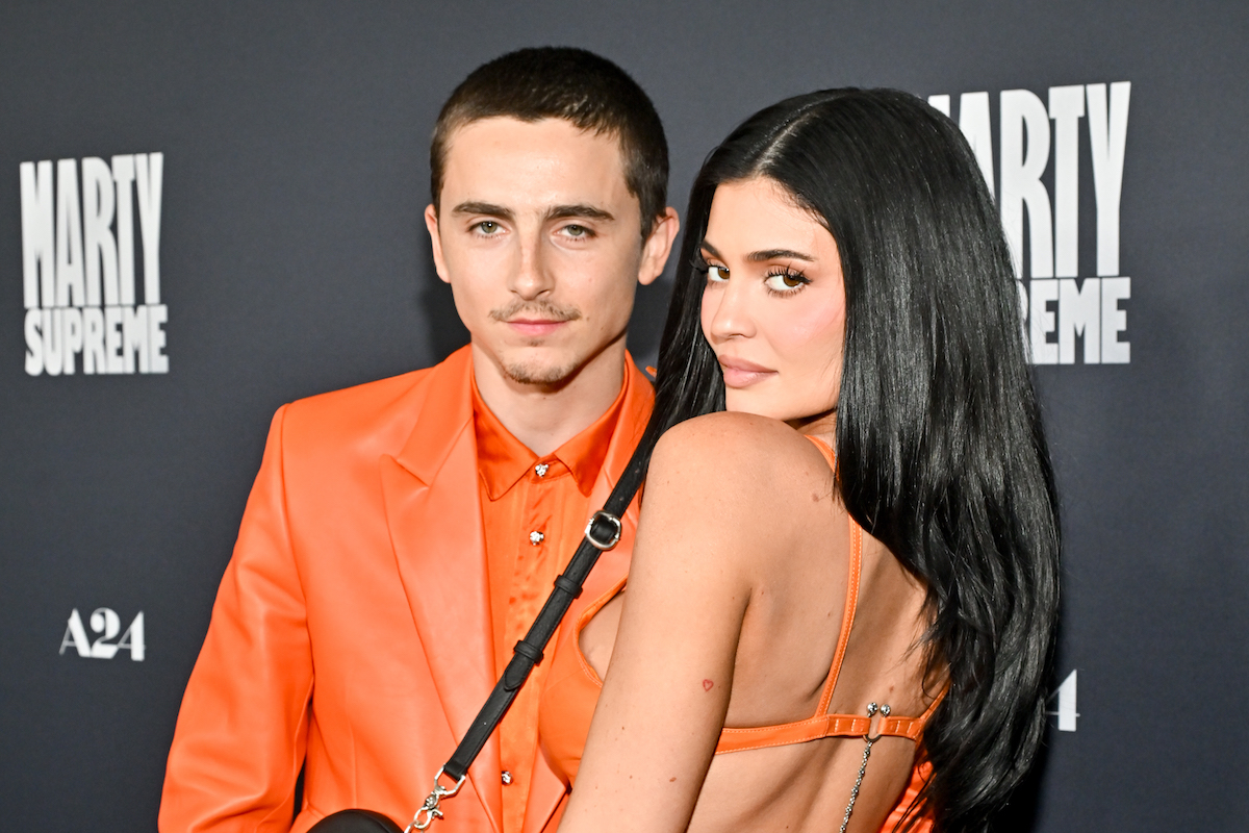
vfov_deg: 29.2
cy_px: 416
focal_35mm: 46
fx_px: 1596
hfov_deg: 42.7
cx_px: 624
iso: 1000
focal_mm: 46
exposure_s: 1/200
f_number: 7.1
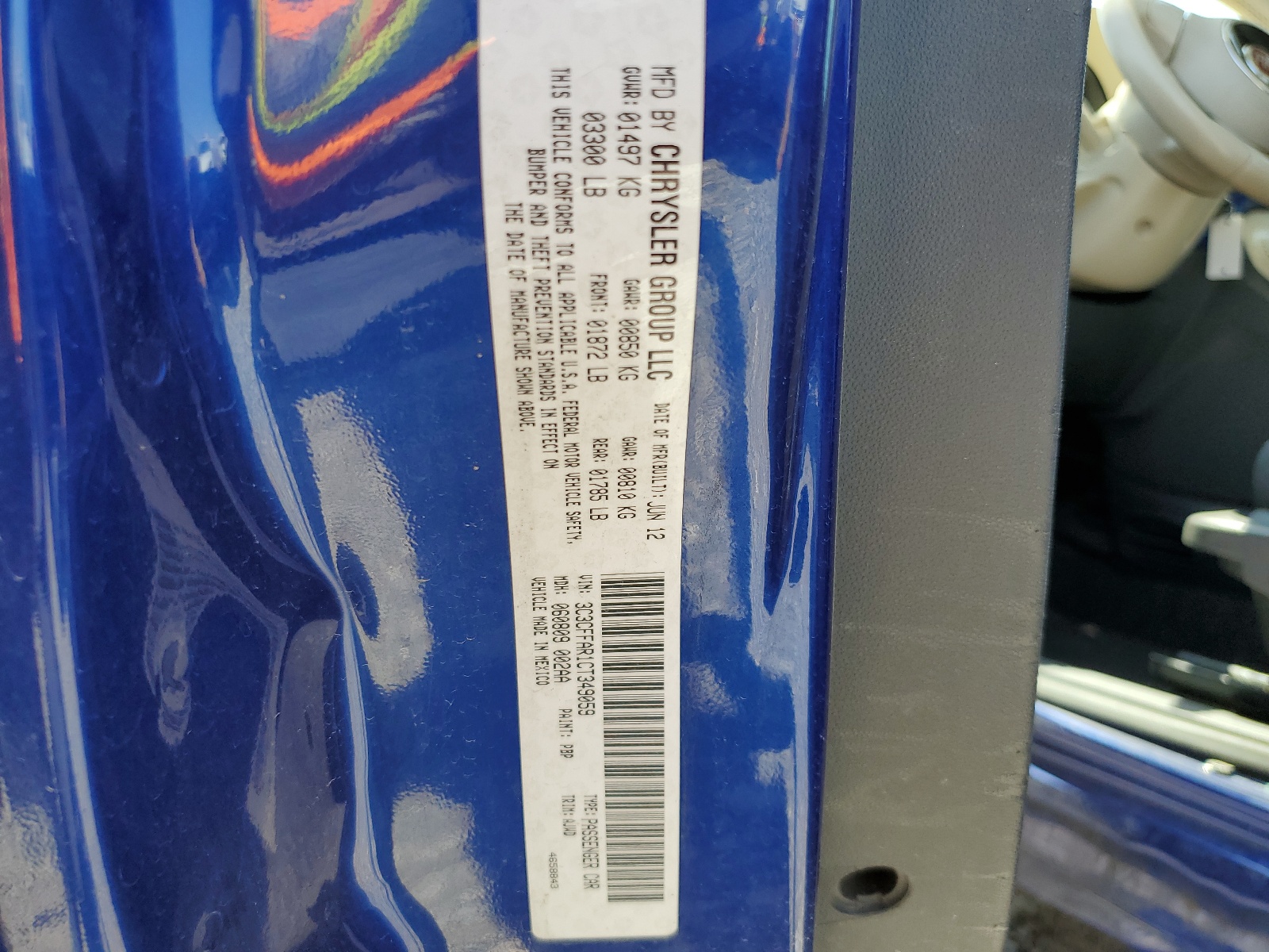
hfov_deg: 67.3
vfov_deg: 53.1
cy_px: 476
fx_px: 953
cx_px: 634
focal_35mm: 26
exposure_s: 1/588
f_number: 1.5
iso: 50
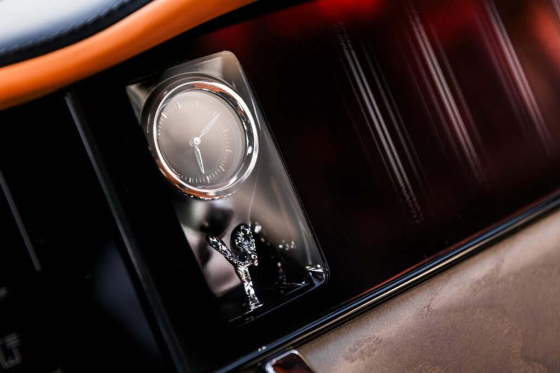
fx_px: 1089
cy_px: 186
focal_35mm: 70
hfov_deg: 28.8
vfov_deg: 19.5
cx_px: 280
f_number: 4.5
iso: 1600
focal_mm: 70
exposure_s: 1/100
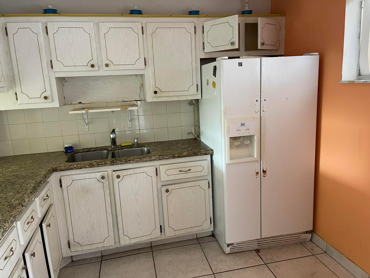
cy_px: 139
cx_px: 185
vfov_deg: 54.9
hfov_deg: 69.4
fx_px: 267
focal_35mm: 25
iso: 320
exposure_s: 1/60
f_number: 1.6
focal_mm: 5.1
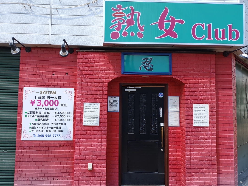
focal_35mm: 30
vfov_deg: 46.8
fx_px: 215
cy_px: 96
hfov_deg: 59.8
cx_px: 112
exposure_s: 1/1338
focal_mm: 4.71
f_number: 1.79
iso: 100
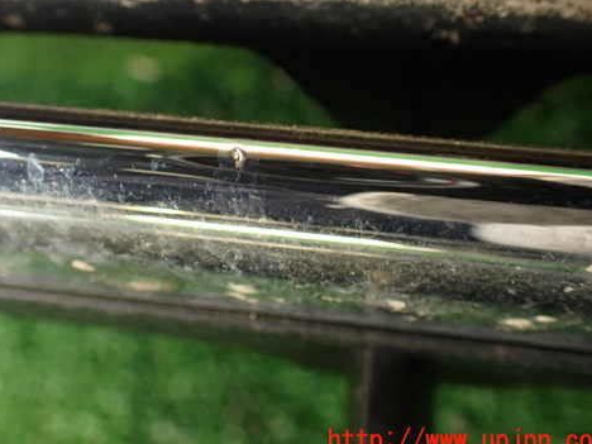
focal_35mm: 41
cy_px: 172
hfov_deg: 45.5
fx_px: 701
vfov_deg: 35.0
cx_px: 234
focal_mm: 5.79
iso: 200
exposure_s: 1/30
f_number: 2.4
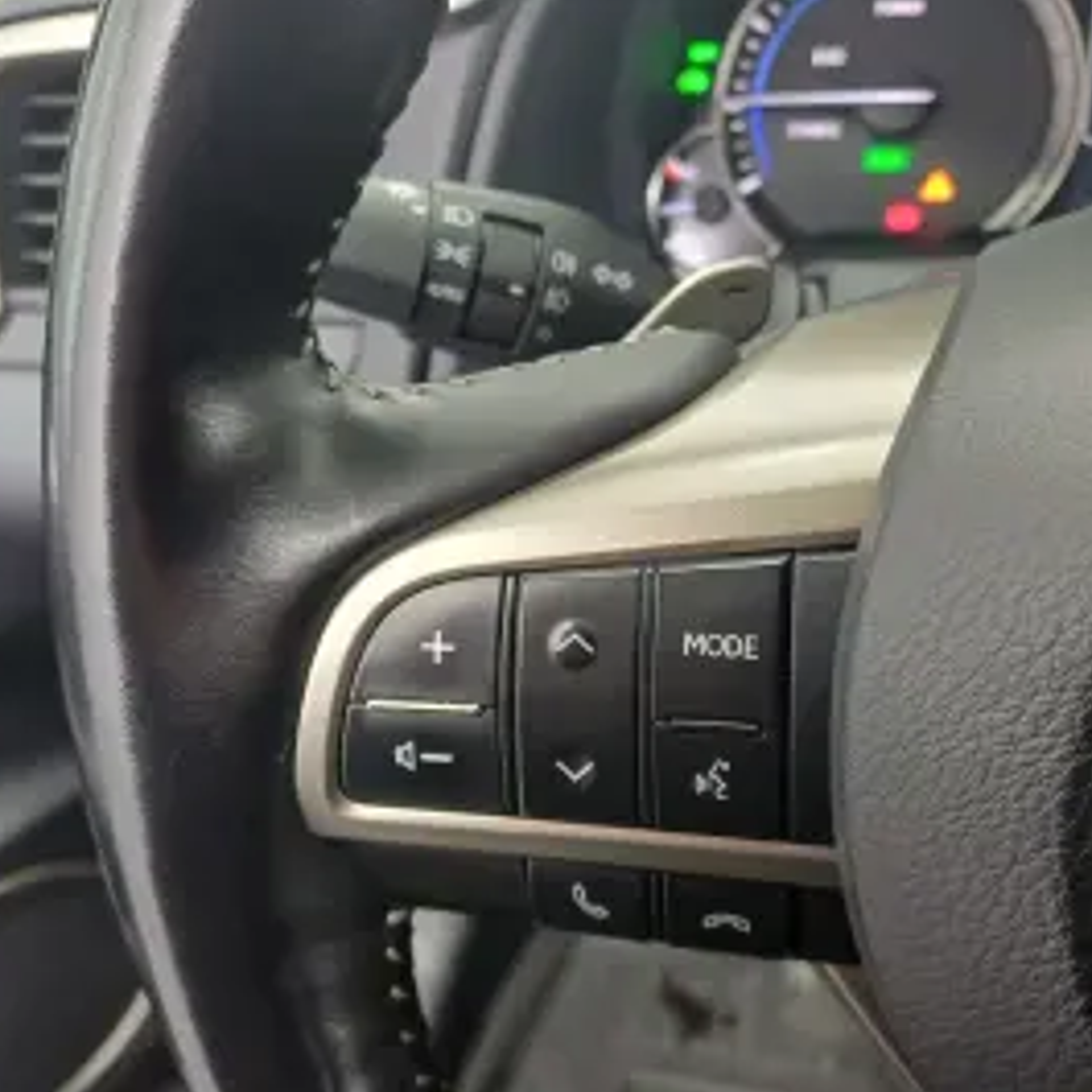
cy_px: 548
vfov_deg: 54.0
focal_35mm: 30
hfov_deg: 54.0
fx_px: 1071
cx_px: 548
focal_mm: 4.65
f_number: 1.8
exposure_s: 1/50
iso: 250
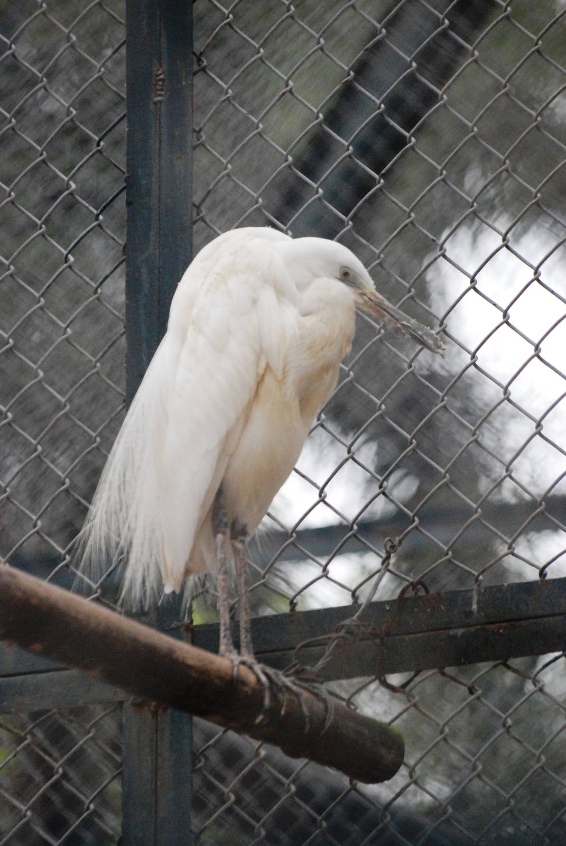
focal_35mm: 292
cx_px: 283
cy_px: 423
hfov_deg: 4.7
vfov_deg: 7.0
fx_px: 6878
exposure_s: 1/160
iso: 1600
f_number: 4.8
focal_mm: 195
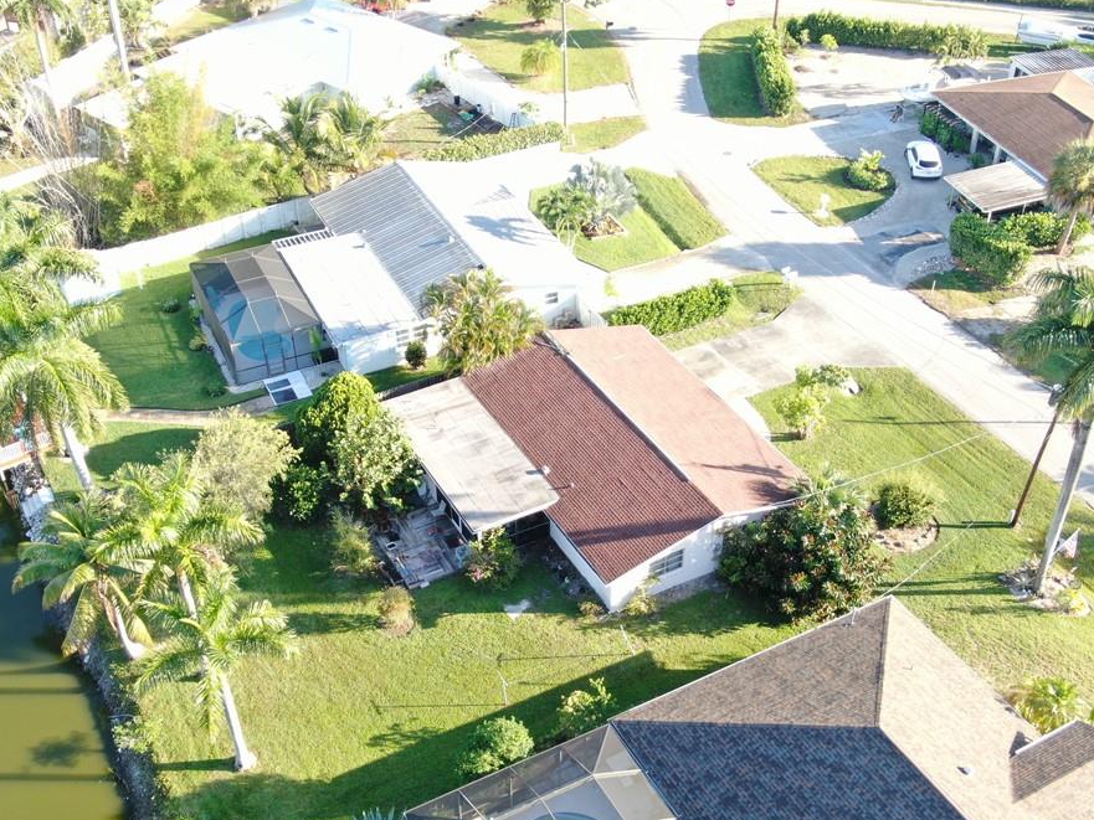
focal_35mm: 43
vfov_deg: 33.5
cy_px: 470
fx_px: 1359
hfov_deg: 43.8
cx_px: 546
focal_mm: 6.35
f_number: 3.4
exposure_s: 1/100
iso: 100
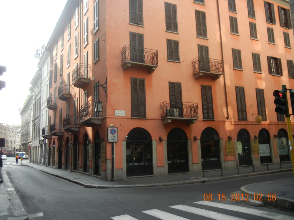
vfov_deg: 46.8
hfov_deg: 60.0
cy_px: 110
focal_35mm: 30
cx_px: 147
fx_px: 255
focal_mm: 5.4
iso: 160
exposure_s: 1/250
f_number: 3.5
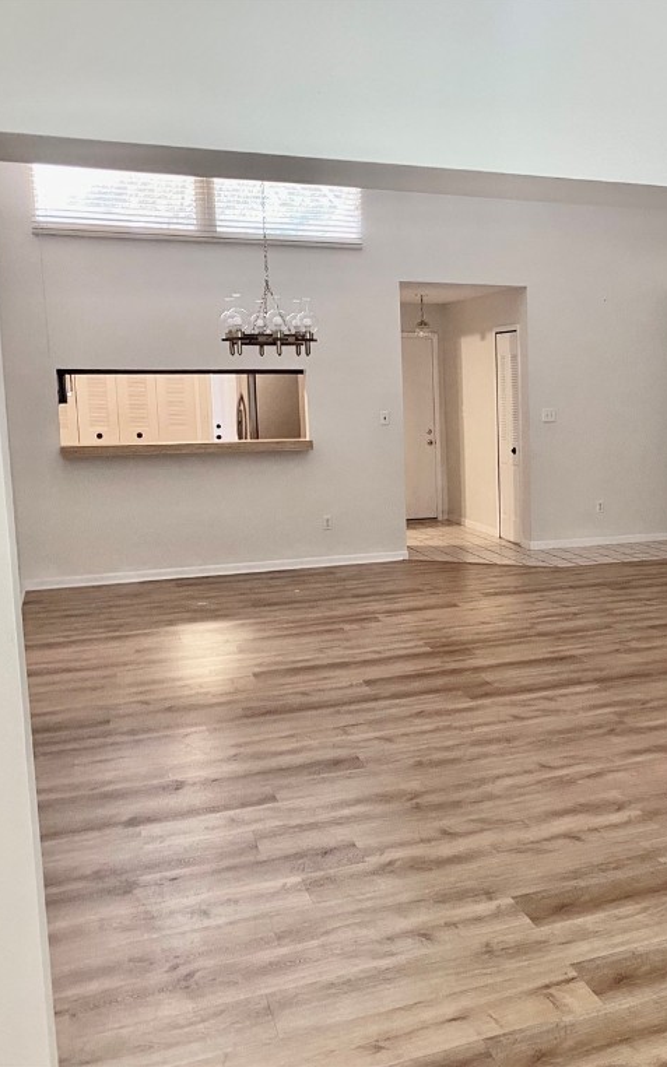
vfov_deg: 52.7
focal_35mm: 37
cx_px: 618
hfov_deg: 32.5
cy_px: 531
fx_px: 1076
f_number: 1.8
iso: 320
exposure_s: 1/60
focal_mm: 4.25
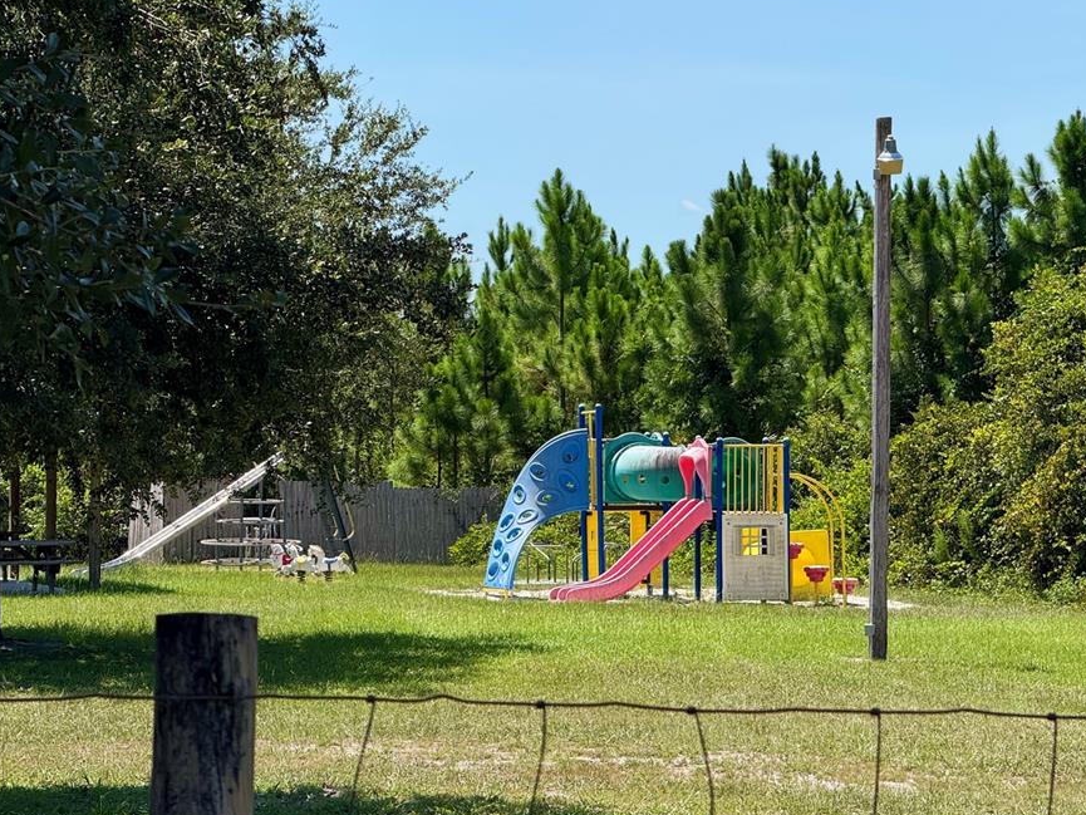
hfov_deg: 13.9
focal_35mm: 142
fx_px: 4456
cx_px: 599
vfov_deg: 10.4
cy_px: 411
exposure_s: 1/1546
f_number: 2.8
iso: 64
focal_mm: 15.66
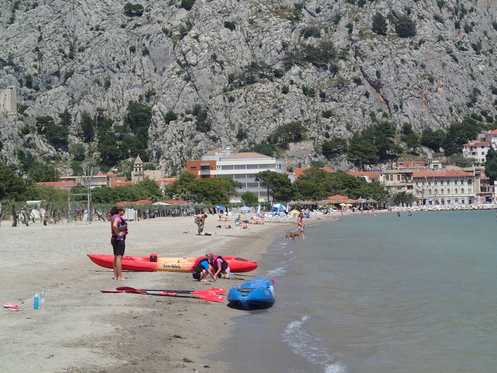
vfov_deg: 14.8
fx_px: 1436
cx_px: 248
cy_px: 186
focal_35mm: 100
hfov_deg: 19.6
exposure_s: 1/800
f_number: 6.3
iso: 200
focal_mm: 18
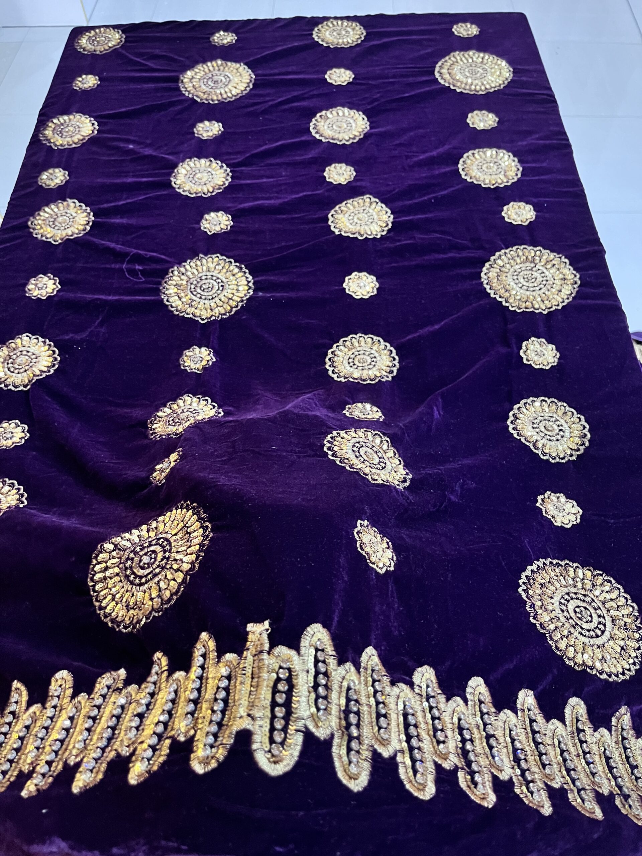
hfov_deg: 53.1
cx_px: 321
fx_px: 643
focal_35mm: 26
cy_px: 428
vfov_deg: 67.3
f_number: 1.6
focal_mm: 5.1
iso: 500
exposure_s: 1/25
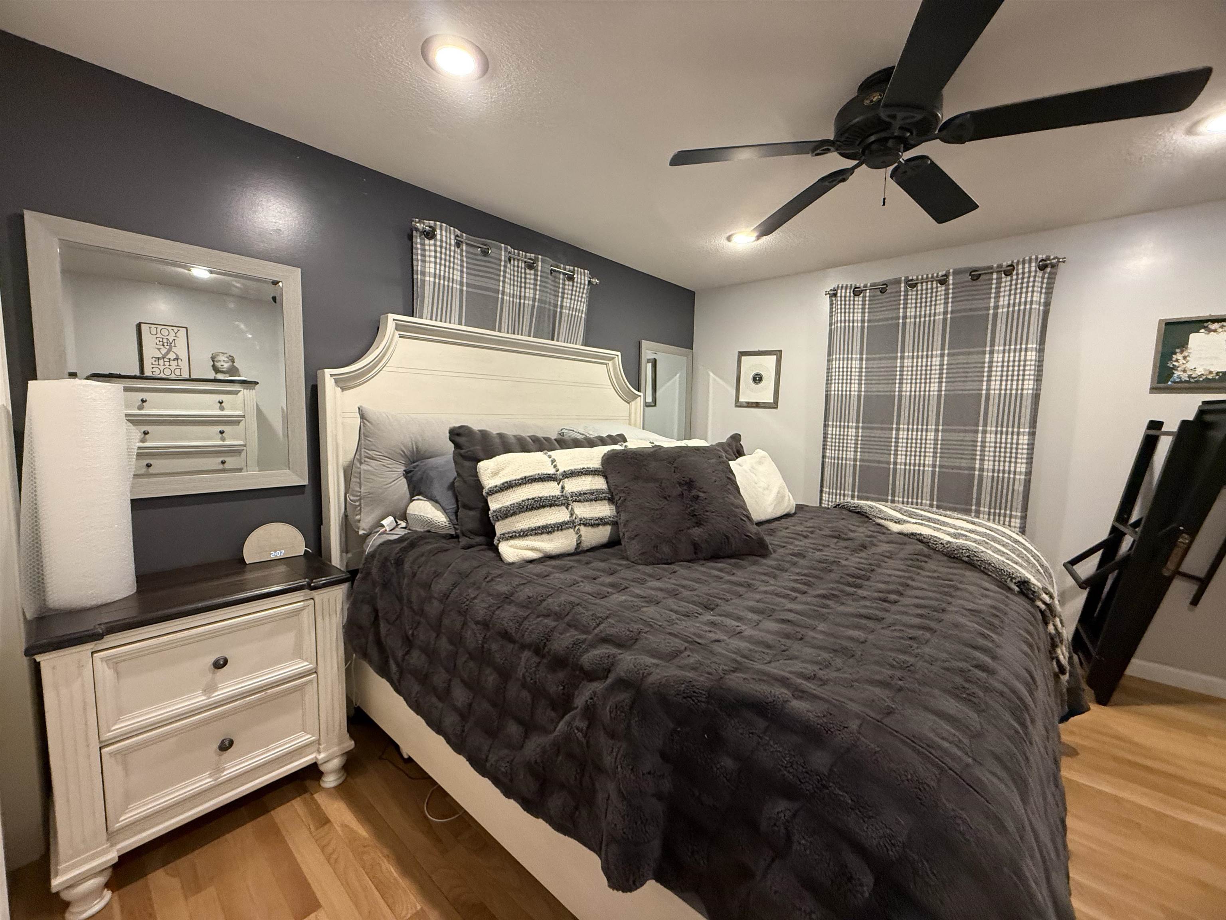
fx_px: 496
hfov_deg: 102.1
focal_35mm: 14
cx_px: 613
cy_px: 460
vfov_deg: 85.7
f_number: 2.2
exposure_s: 1/60
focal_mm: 2.22
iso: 400
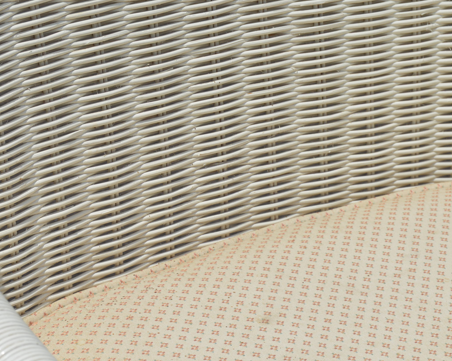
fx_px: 1521
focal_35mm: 114
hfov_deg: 16.9
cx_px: 166
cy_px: 196
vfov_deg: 13.6
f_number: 13
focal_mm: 55
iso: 100
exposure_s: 1/200
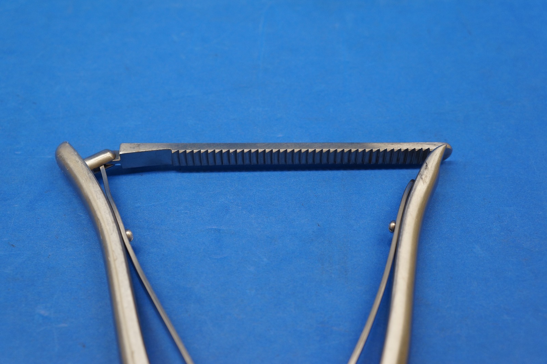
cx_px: 274
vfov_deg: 32.9
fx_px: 615
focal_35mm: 40
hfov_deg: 48.0
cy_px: 182
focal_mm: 27
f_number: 5
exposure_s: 1/100
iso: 400
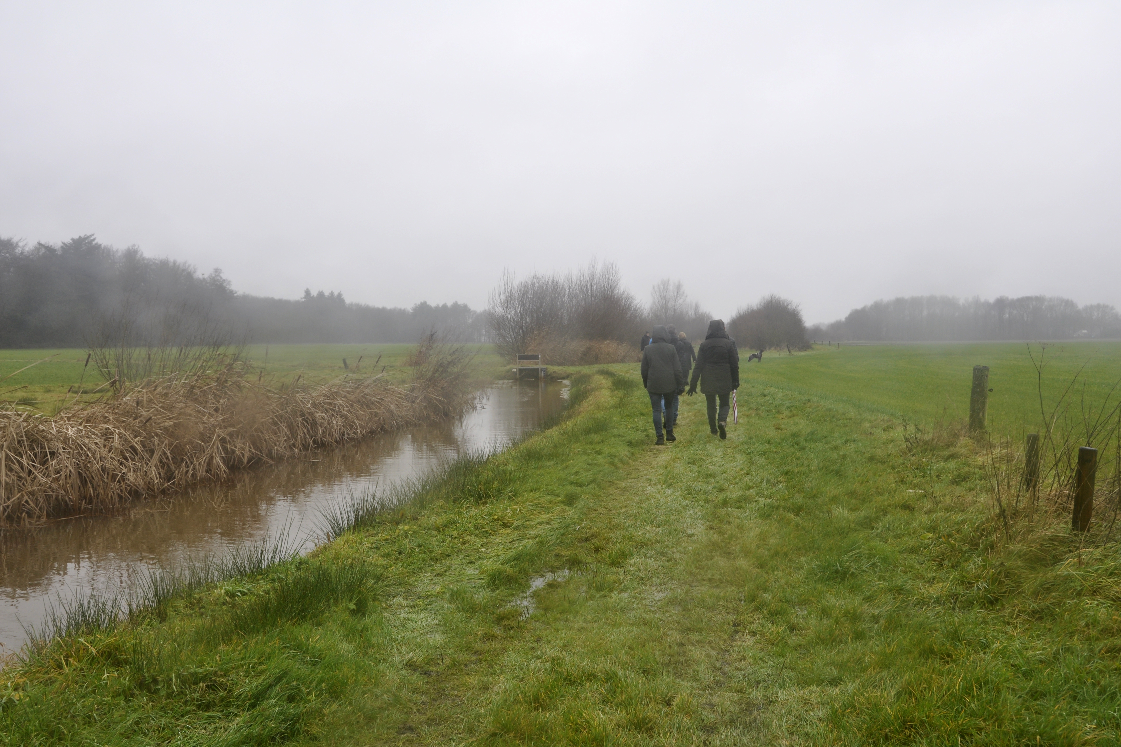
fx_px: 1121
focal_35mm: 36
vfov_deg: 36.9
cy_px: 374
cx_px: 560
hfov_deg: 53.1
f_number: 7.1
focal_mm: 24
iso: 200
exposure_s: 1/50
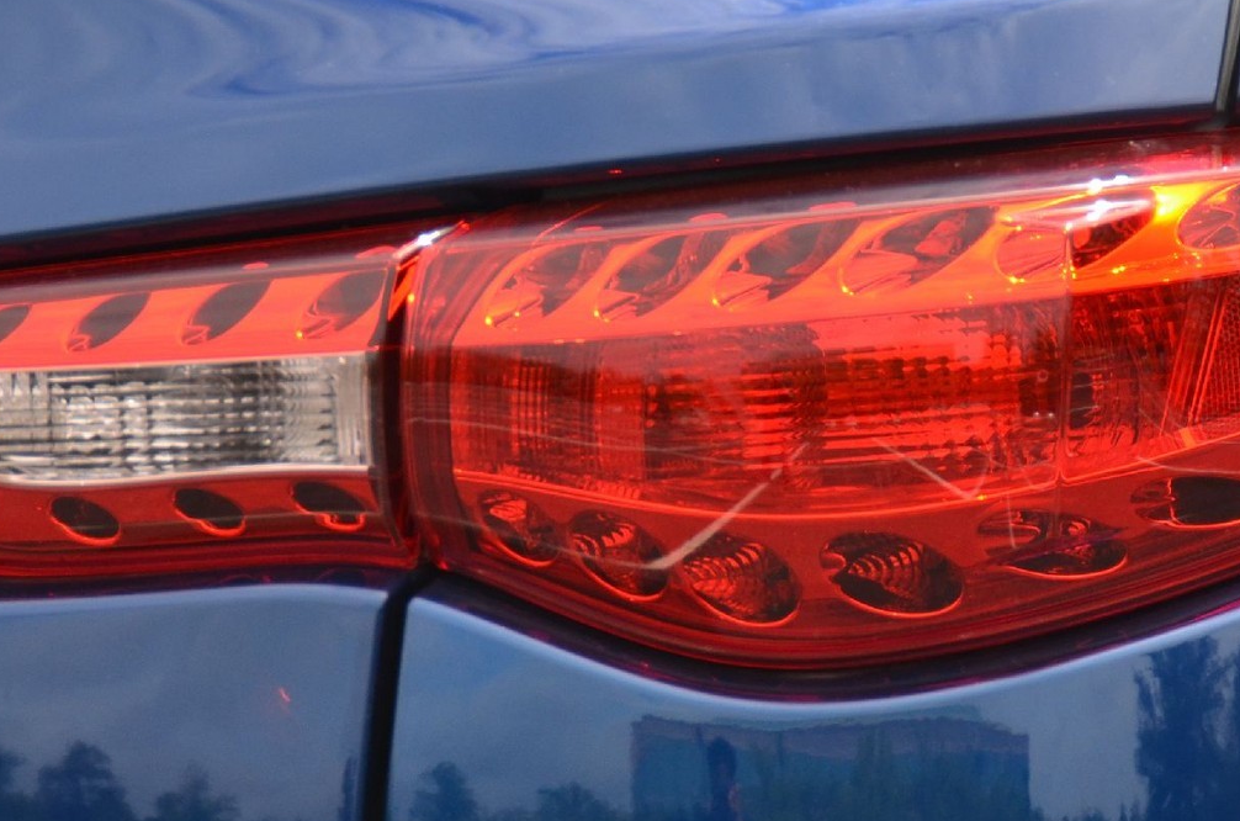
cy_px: 413
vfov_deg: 2.7
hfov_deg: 4.1
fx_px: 17296
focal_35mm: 503
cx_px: 677
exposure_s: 1/1000
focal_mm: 135
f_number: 5.6
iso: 450
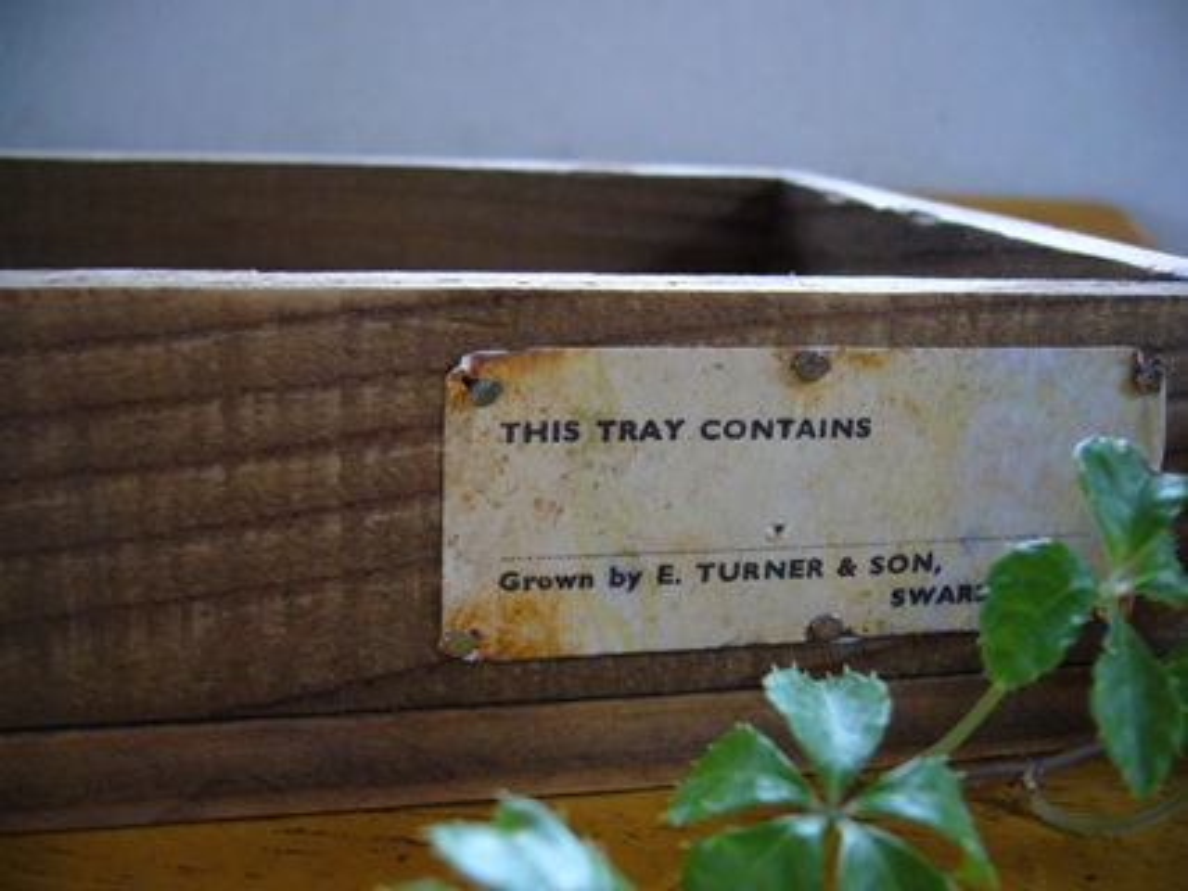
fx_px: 1201
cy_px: 446
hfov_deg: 52.6
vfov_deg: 40.7
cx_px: 594
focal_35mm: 35
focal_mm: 5.8
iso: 200
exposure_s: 1/8
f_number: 2.8
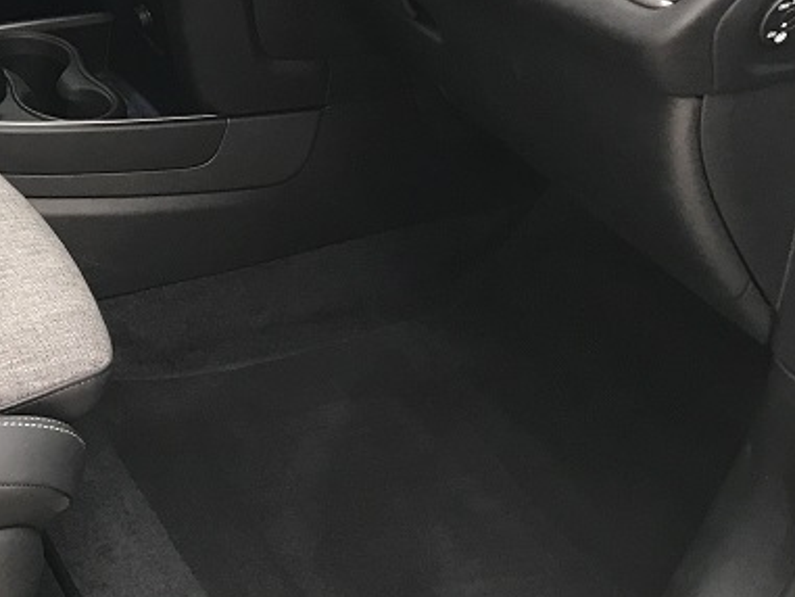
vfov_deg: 19.6
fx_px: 1700
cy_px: 75
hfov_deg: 25.4
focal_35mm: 74
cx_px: 67
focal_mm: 3.99
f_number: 1.8
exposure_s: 1/17
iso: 50
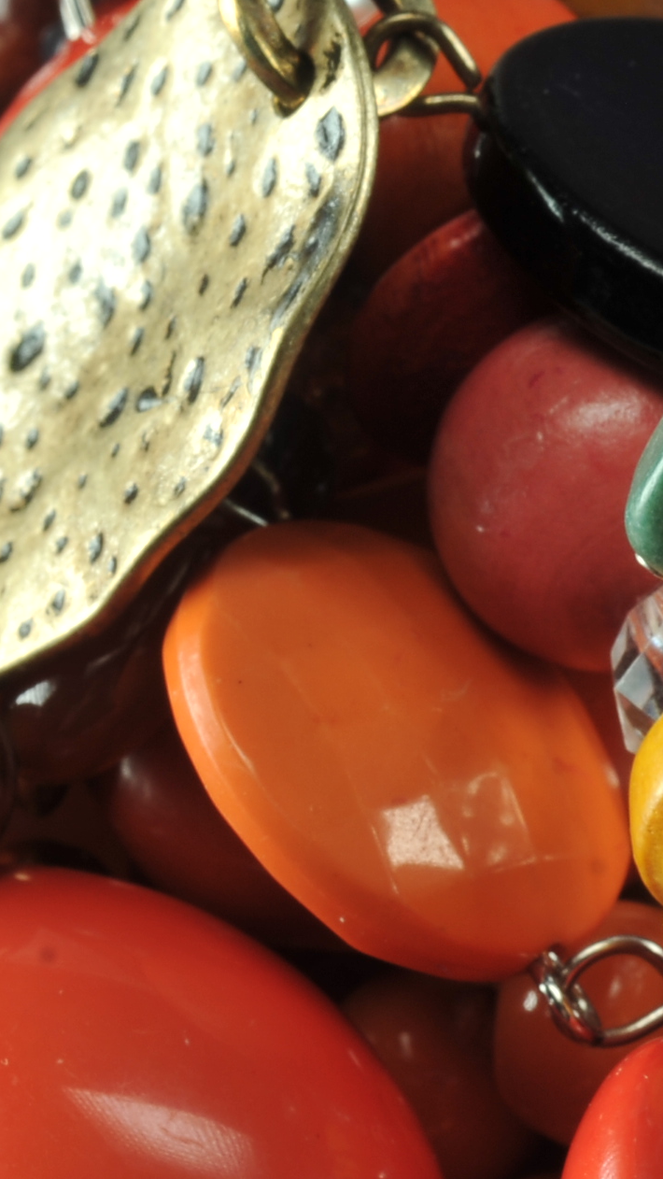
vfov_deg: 9.0
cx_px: 1350
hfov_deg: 5.0
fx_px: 7500
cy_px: 607
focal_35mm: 240
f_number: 20
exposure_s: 1/250
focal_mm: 60
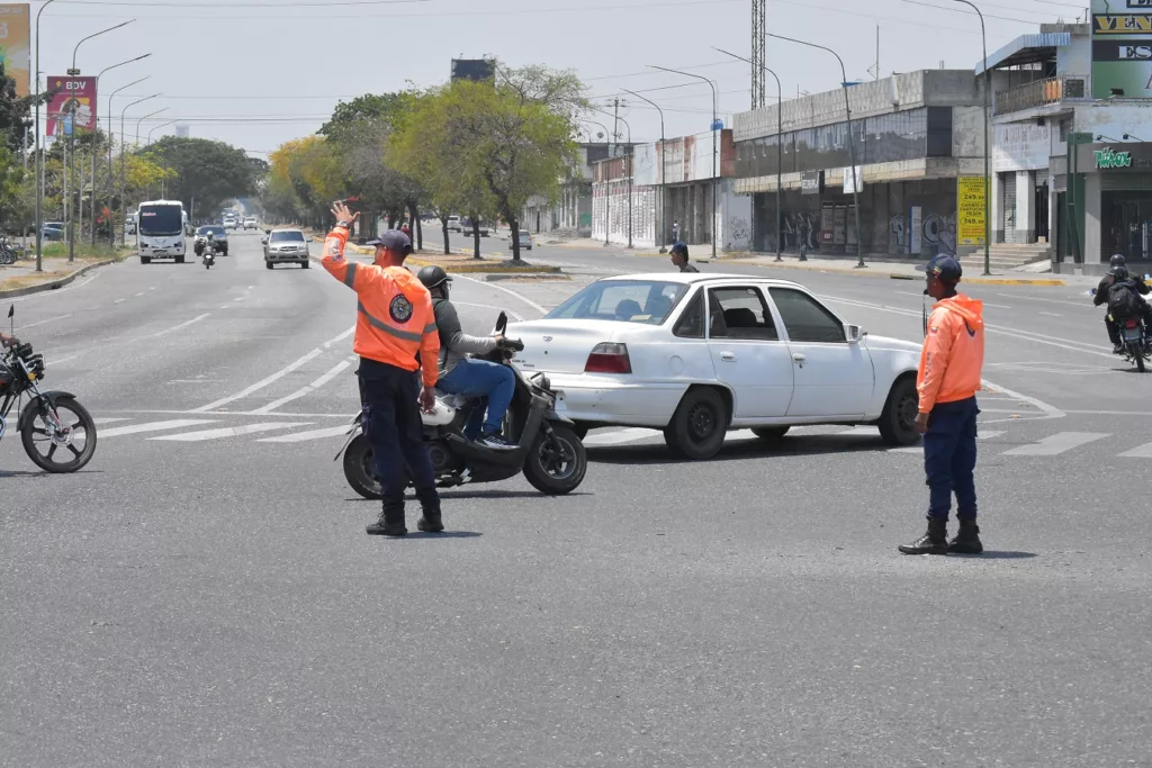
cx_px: 576
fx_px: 3840
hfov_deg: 17.1
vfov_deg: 11.4
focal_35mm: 120
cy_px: 384
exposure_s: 1/3200
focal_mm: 80
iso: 3200
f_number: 14
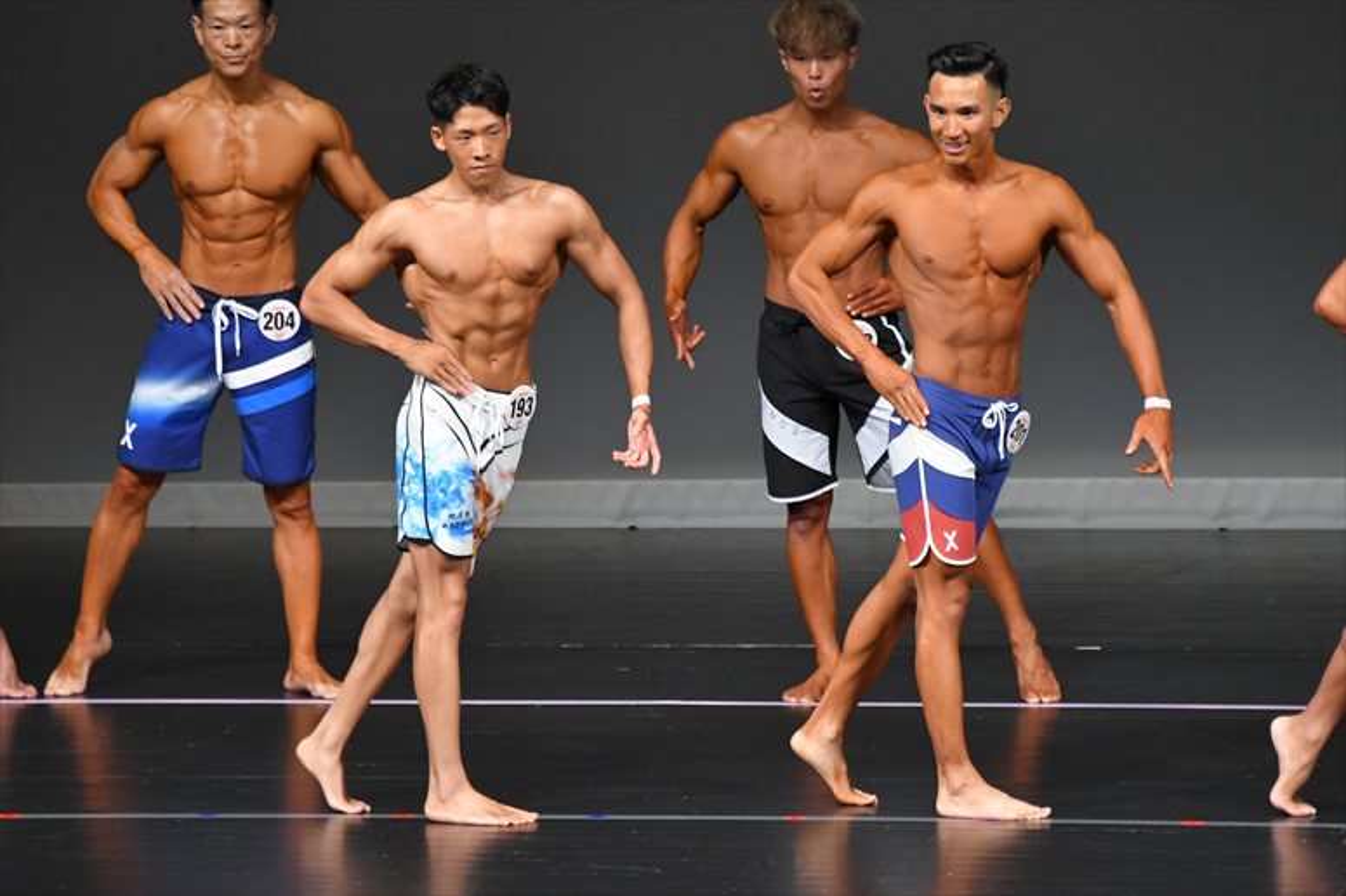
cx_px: 673
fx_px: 12893
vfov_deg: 4.0
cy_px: 448
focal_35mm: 345
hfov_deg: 6.0
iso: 4000
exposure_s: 1/400
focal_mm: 230
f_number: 5.6
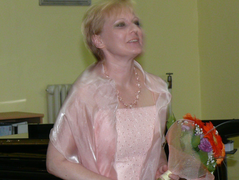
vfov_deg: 10.8
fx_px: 946
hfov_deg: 14.4
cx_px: 112
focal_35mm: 137
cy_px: 83
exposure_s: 1/30
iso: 200
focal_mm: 14.7
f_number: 3.2
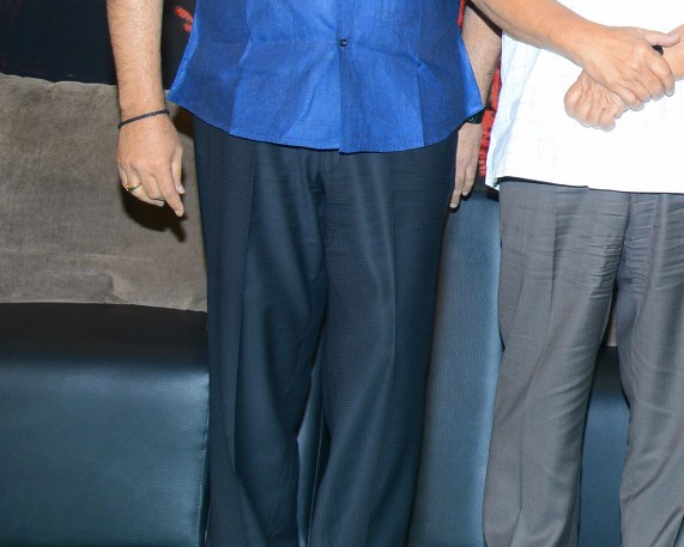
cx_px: 957
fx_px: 2025
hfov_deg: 17.6
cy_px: -13
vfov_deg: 15.1
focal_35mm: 100
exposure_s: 1/125
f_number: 4.5
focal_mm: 38
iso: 500
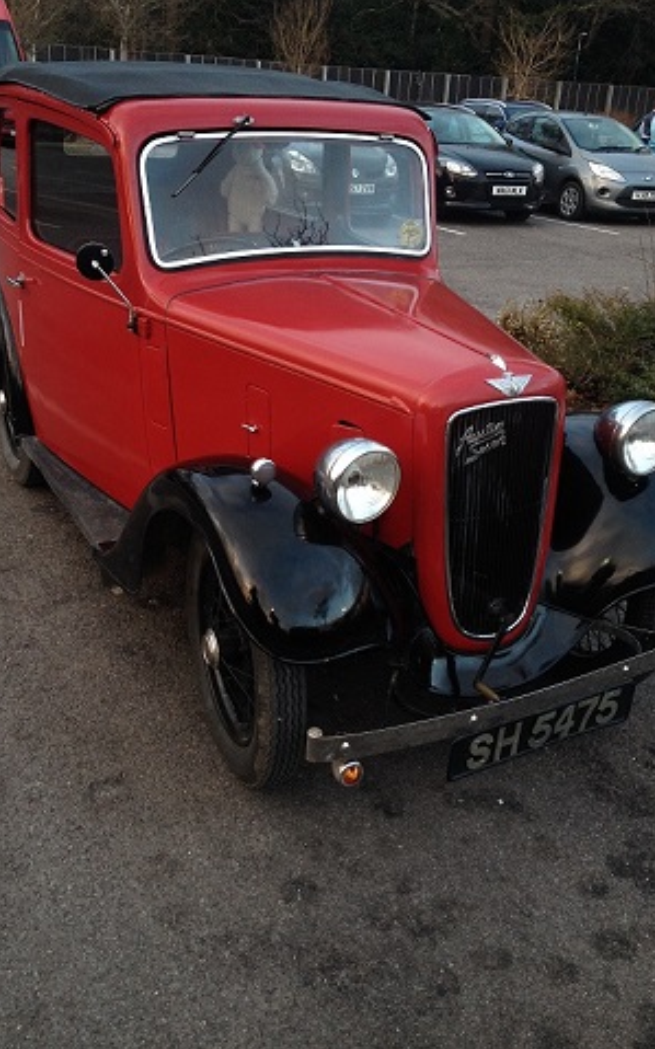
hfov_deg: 33.5
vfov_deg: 51.6
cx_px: 291
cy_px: 519
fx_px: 1086
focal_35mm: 38
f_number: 2.4
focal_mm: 4.28
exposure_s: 1/35
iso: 50
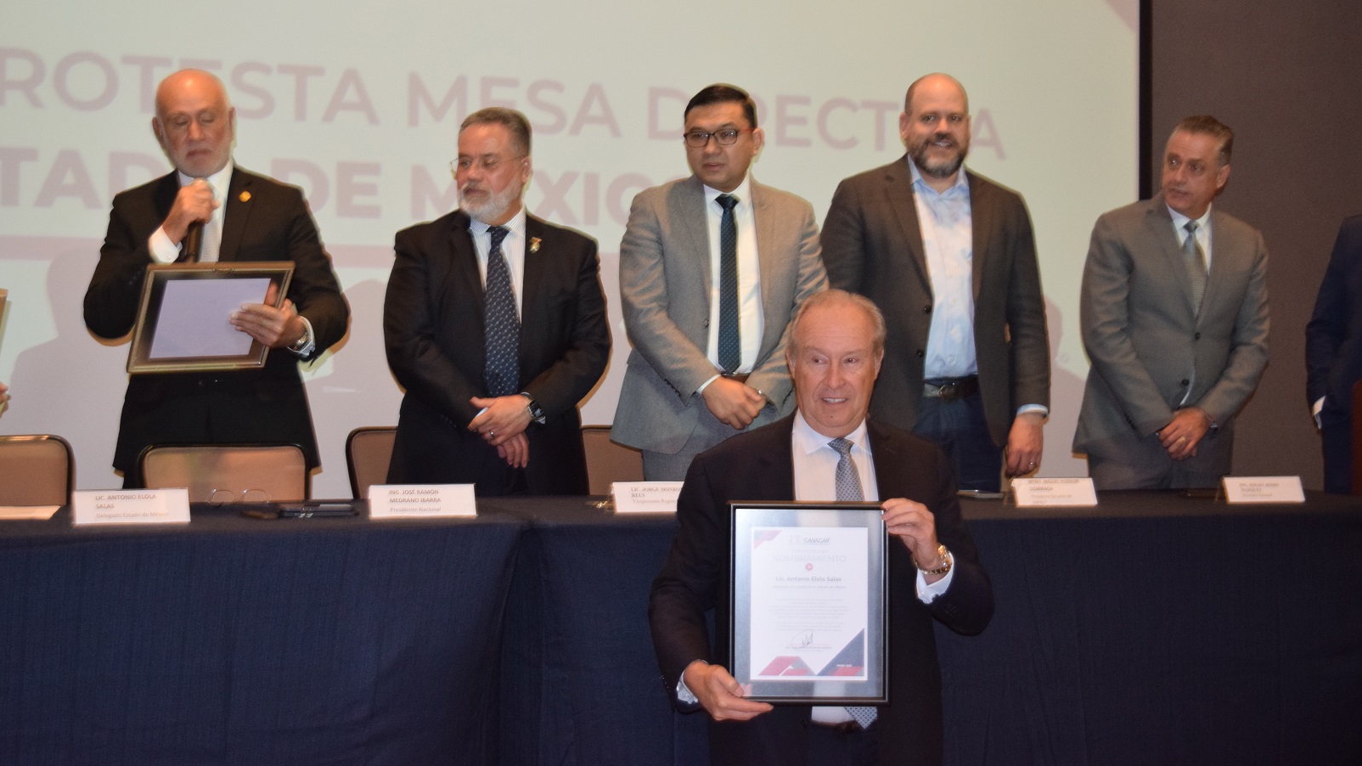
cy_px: 316
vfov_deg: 21.6
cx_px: 675
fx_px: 2005
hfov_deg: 37.5
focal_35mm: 56
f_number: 4.5
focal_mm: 35
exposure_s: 1/60
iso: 1400
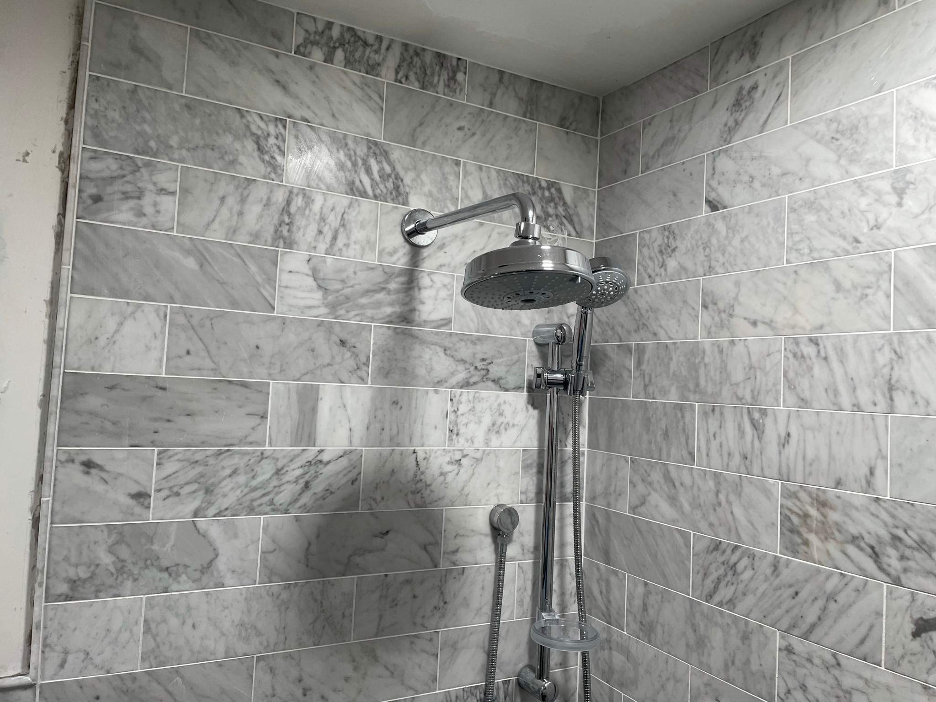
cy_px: 351
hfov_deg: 67.3
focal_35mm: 26
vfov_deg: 53.1
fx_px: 703
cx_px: 468
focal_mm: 4.2
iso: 125
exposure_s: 1/120
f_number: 1.6
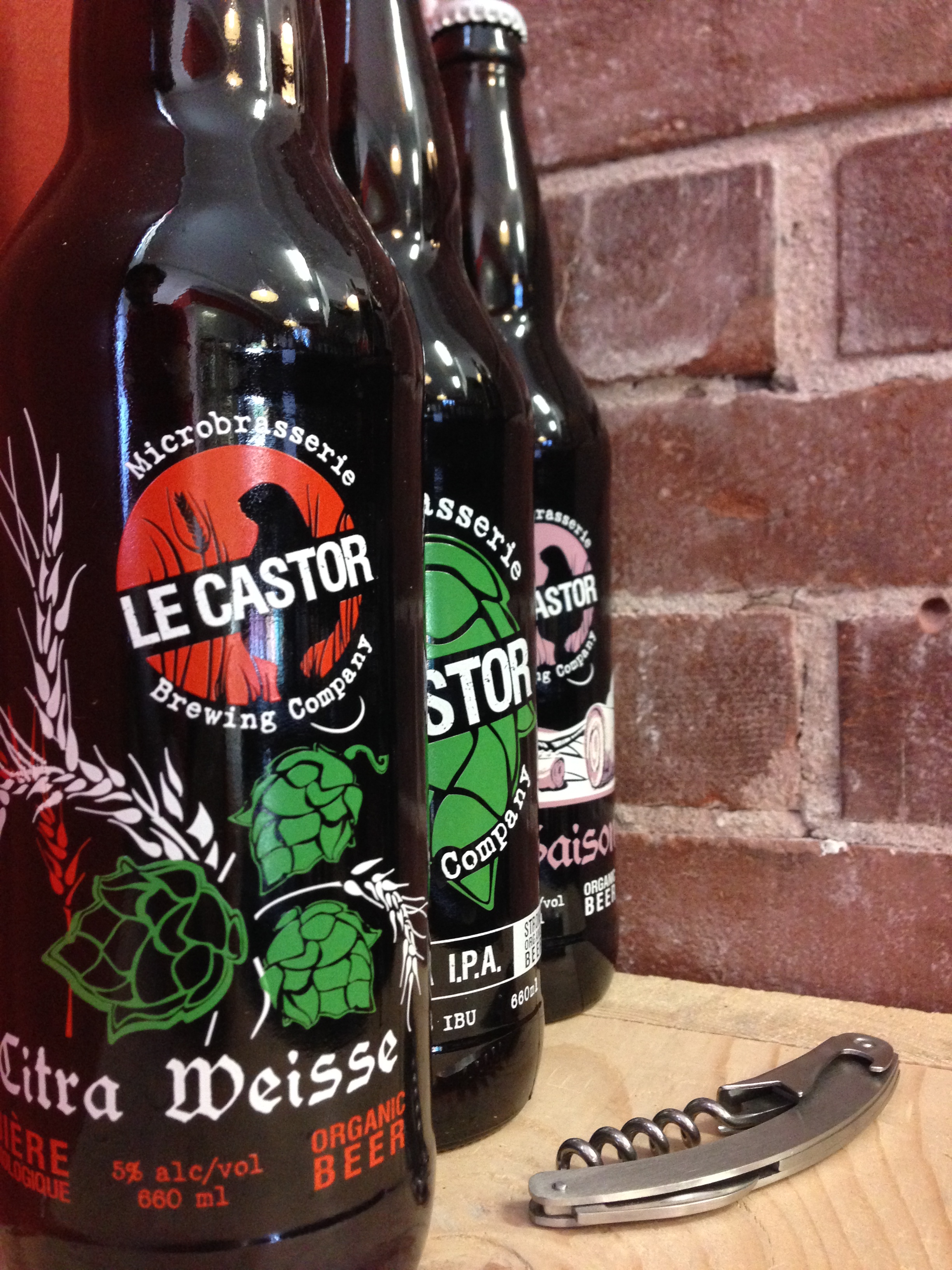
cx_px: 476
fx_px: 1210
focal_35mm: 33
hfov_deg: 42.9
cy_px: 635
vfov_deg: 55.4
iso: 400
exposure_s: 1/15
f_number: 2.4
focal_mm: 4.12
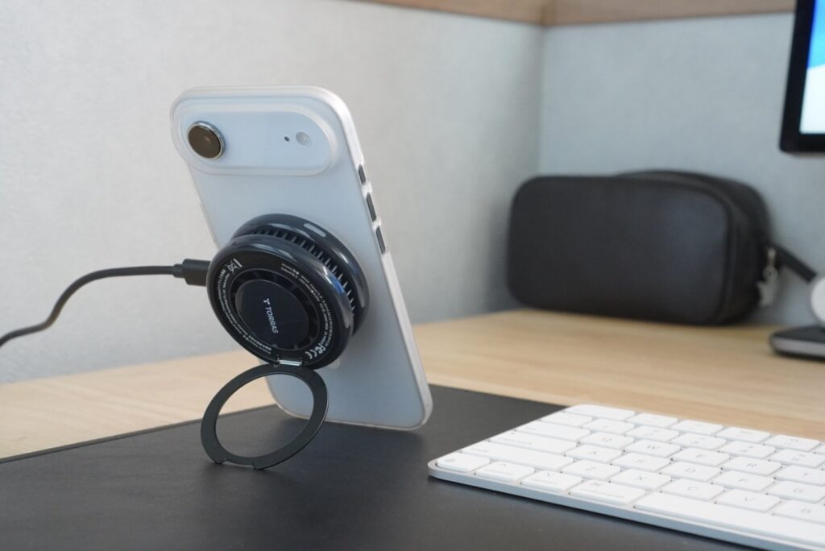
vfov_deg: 25.8
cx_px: 412
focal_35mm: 52
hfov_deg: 37.8
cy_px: 276
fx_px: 1204
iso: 3200
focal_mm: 35
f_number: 5.6
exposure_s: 1/50
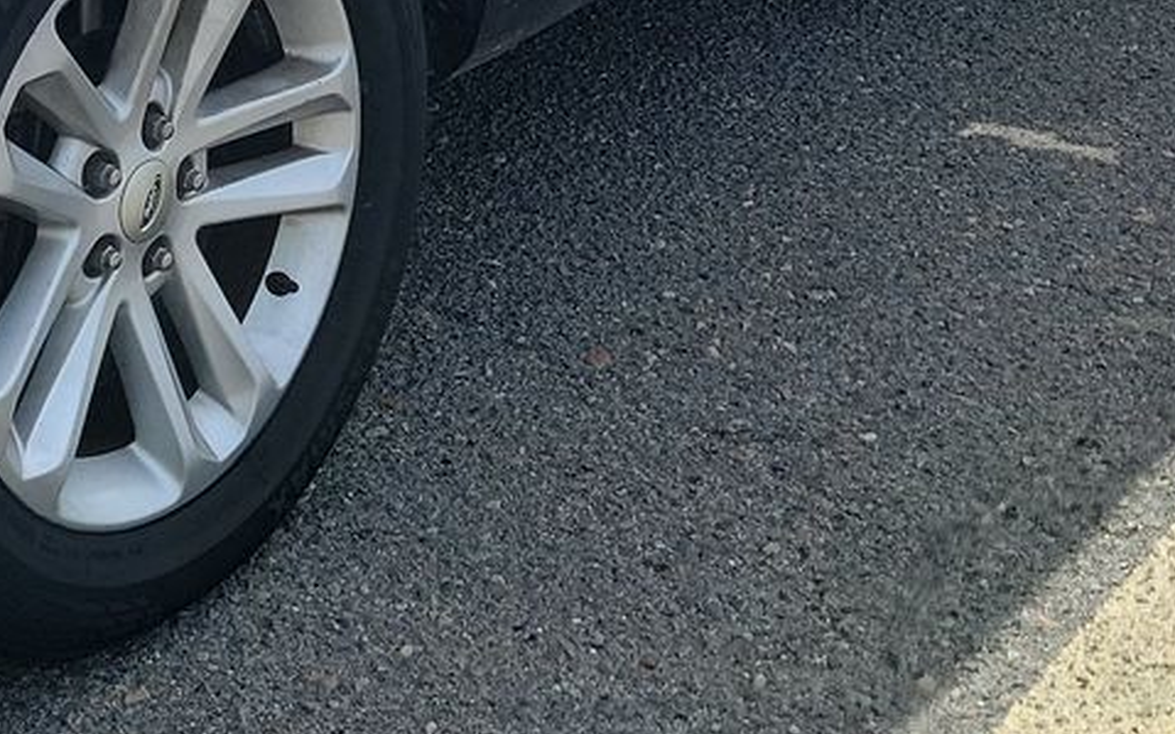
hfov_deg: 23.4
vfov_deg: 14.1
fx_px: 2721
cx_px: 27
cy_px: -462
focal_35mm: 85
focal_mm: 6.7
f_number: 1.8
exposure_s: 1/1623
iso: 50
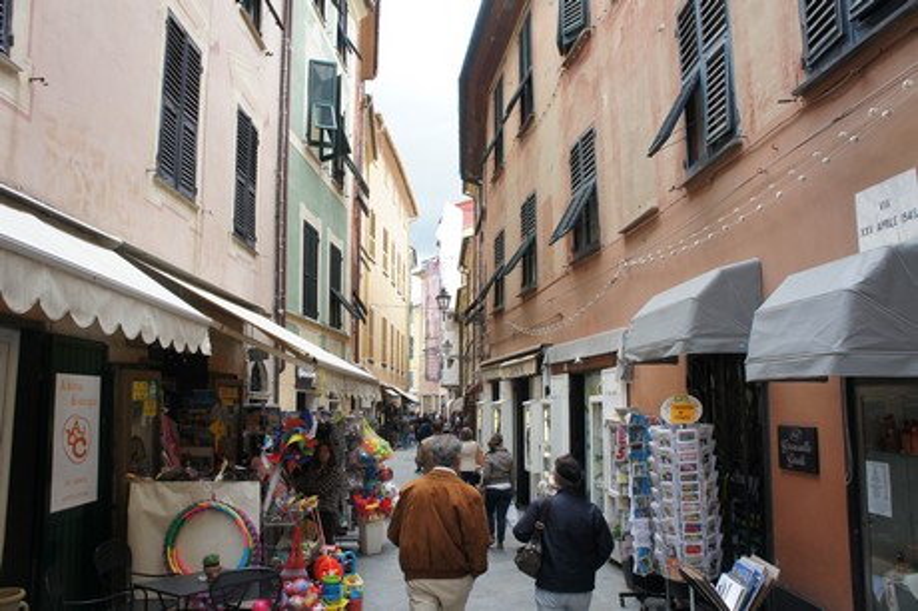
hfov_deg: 67.4
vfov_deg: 47.9
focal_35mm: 27
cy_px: 306
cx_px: 459
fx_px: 688
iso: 400
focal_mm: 18
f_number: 6.3
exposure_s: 1/200
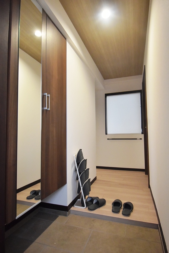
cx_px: 84
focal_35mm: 20
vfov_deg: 85.4
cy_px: 126
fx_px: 137
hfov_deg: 63.3
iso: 2000
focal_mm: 13
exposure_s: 1/100
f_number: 5
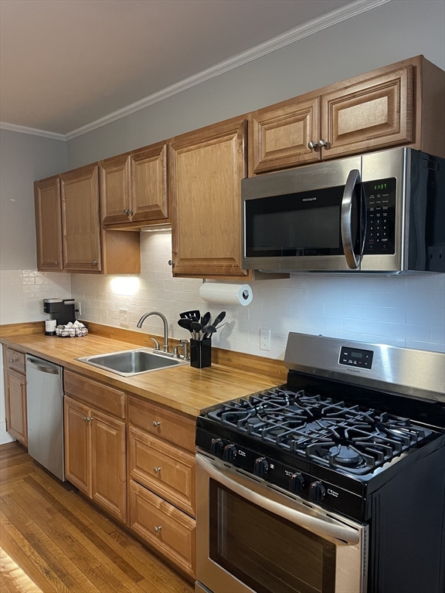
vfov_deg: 69.4
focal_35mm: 25
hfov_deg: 54.9
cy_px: 296
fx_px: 429
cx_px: 222
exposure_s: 1/60
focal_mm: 5.1
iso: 250
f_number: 1.6
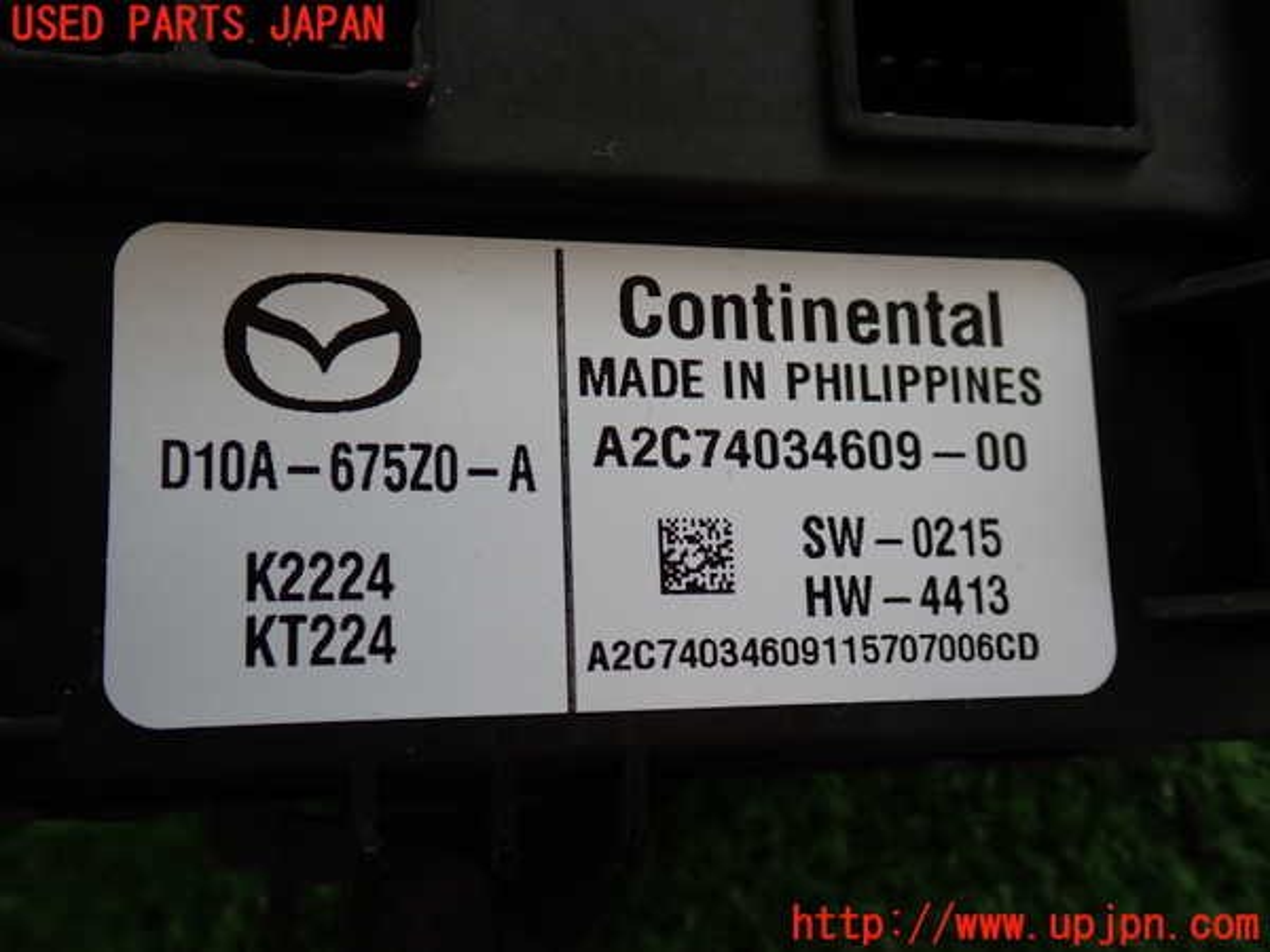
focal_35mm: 38
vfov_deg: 37.7
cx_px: 635
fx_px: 1394
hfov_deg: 49.0
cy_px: 476
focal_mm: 6.83
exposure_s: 1/40
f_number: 2.7
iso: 200
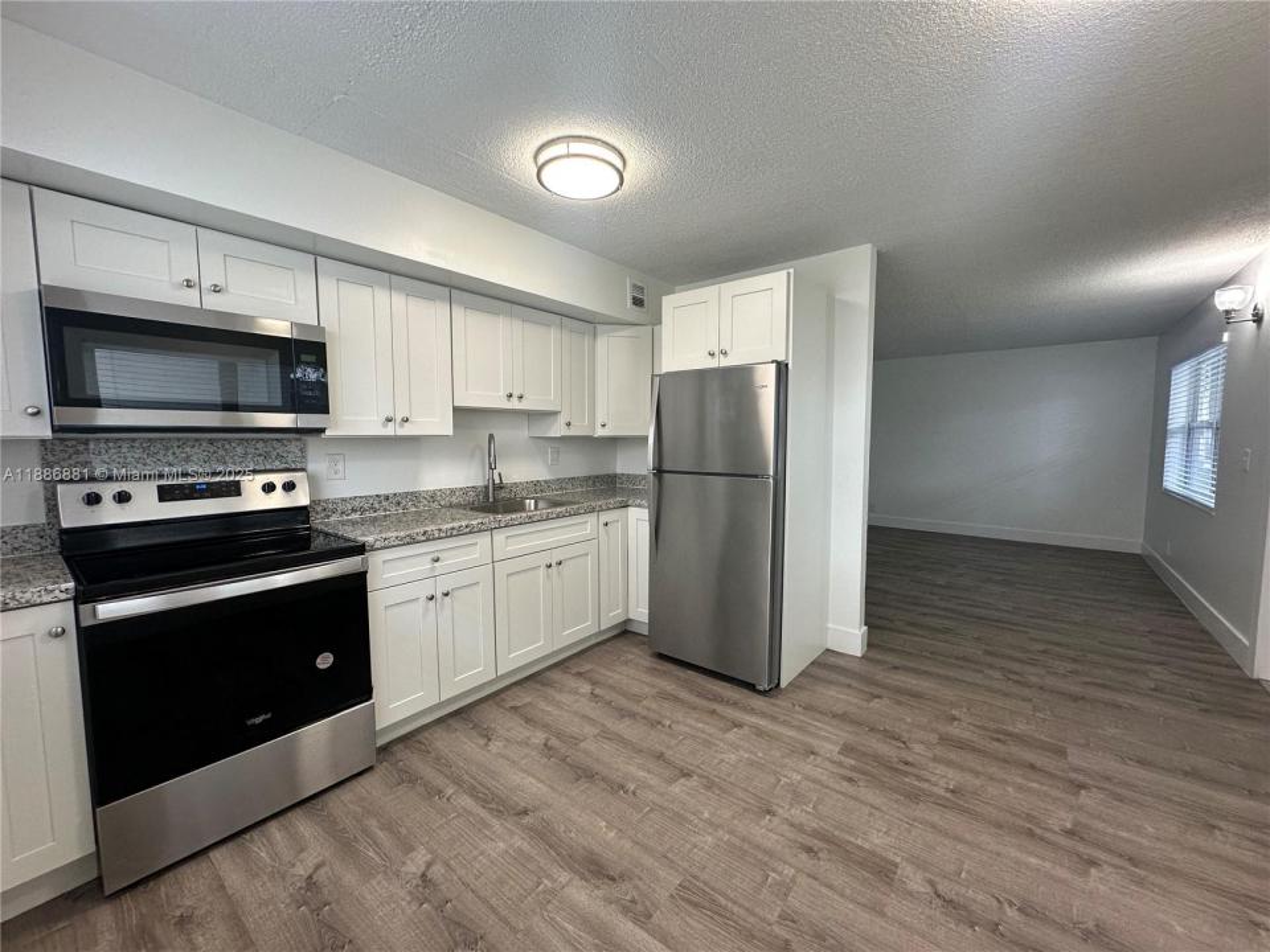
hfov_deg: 102.1
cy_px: 476
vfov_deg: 85.7
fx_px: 514
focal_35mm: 14
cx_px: 635
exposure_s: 1/120
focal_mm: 2.22
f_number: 2.2
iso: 125
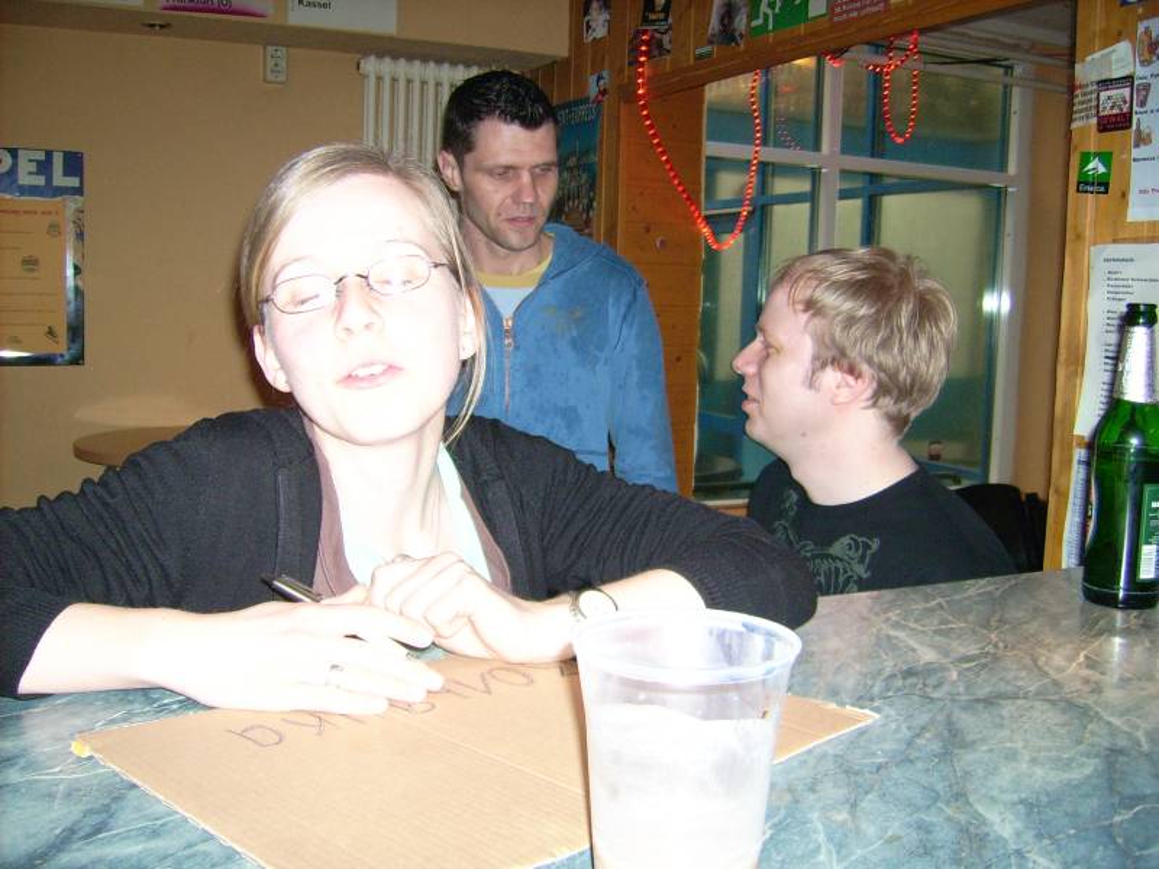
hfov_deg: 52.6
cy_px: 434
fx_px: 1172
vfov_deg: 40.7
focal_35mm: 35
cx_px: 580
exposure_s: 1/60
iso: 100
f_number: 2.8
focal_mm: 5.95
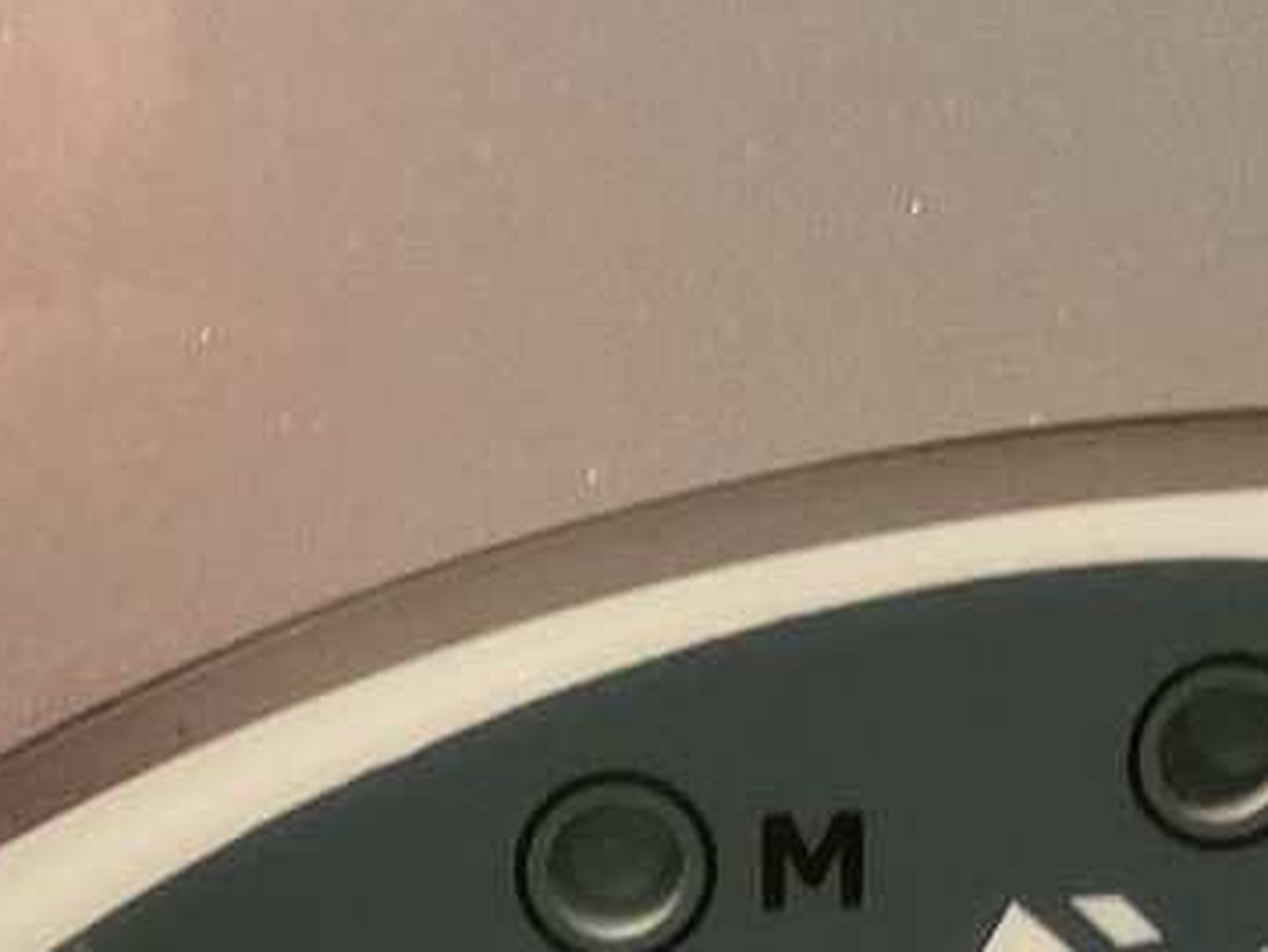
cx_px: 819
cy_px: 1433
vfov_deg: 11.5
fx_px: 4507
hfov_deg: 16.0
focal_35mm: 123
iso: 320
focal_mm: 3
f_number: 1.8
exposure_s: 1/30
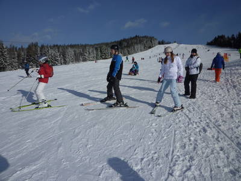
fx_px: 174
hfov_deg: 69.4
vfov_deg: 54.9
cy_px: 90
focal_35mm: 25
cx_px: 120
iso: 80
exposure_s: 1/800
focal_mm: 4.5
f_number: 6.3
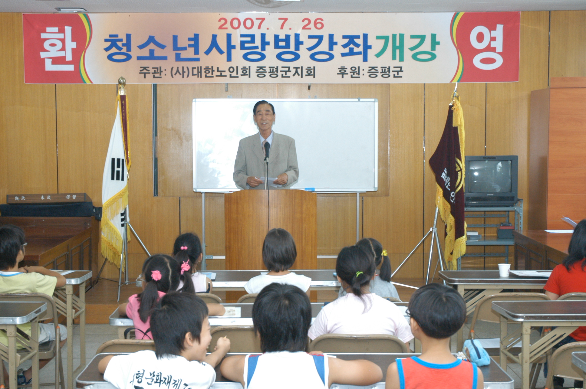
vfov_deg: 22.9
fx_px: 959
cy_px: 219
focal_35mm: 59
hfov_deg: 33.9
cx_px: 261
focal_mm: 34
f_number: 7.1
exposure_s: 1/60
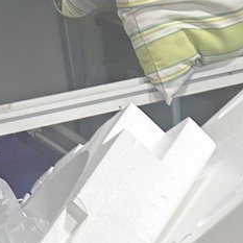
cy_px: 507
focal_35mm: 112
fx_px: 890
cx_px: 254
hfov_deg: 15.2
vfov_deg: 13.1
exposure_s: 1/60
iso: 80
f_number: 1.5
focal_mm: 5.7
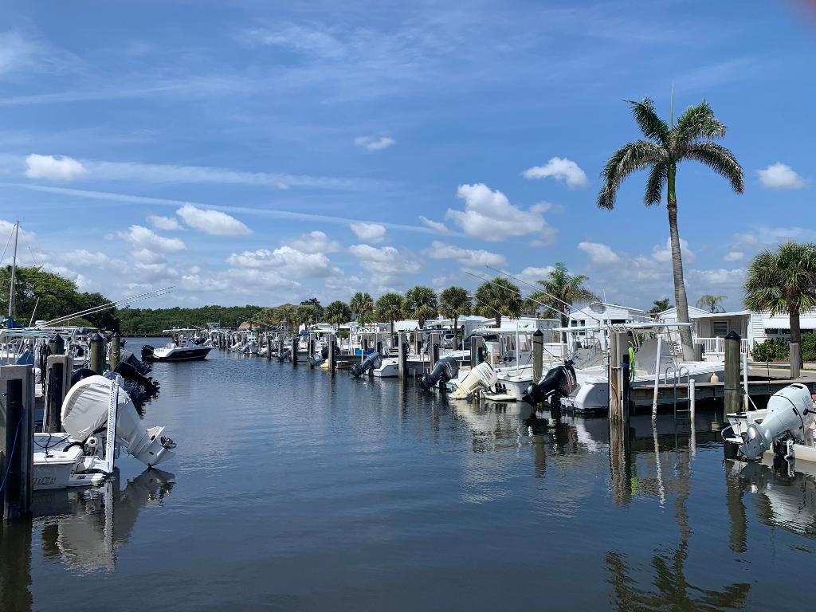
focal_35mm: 26
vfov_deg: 53.1
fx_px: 613
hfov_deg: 67.3
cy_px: 306
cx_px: 408
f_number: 1.8
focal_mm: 4.25
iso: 25
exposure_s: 1/3401
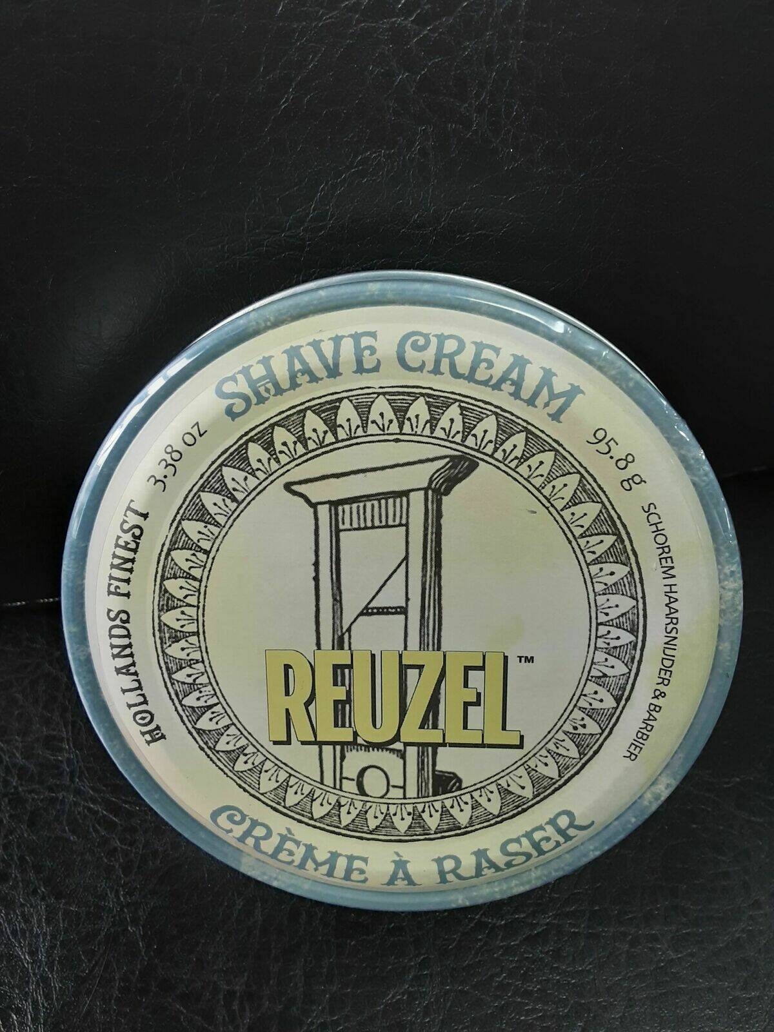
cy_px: 516
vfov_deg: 63.4
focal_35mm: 28
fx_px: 835
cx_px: 387
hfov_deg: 49.7
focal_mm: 2.9
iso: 100
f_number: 1.9
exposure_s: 1/50
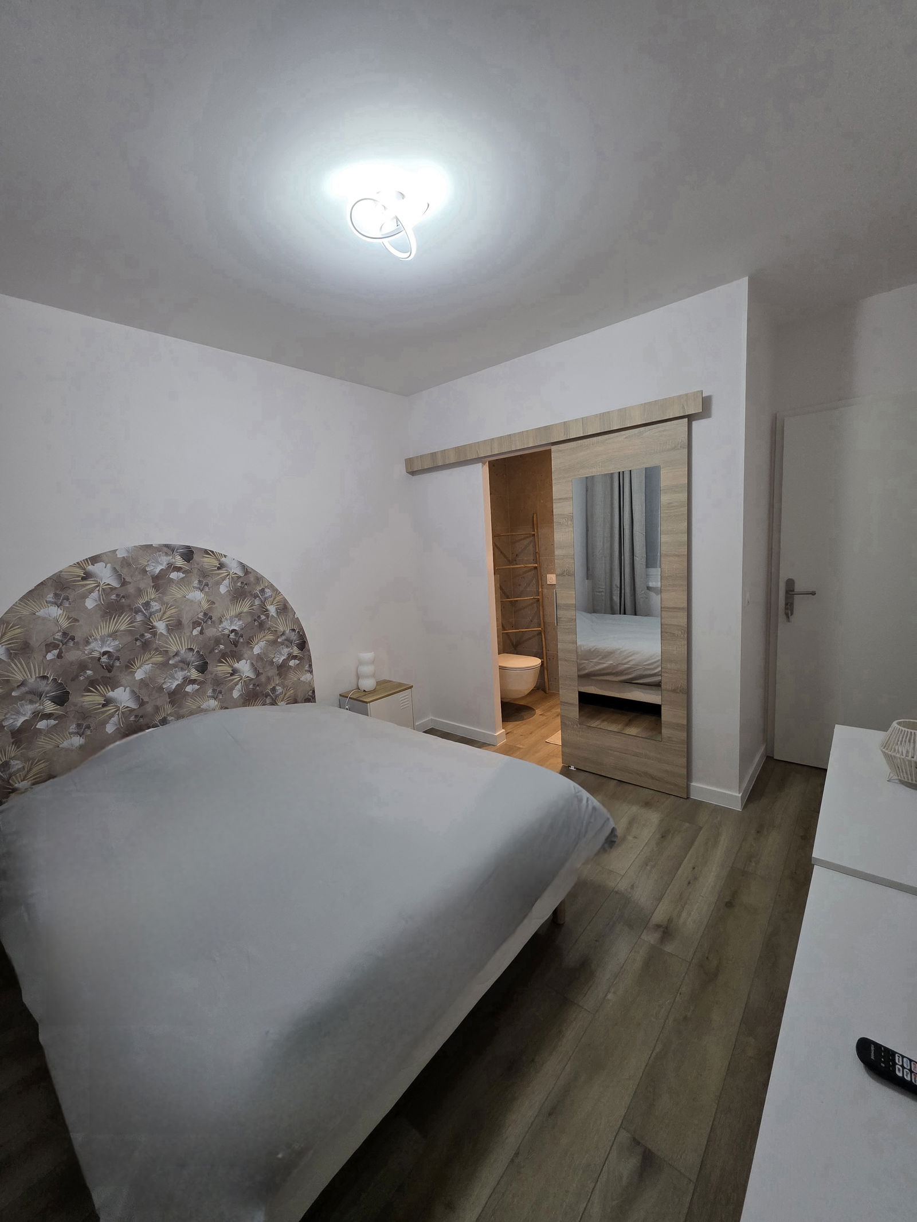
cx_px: 458
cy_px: 611
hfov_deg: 89.9
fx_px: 459
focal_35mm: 13
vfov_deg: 106.2
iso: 200
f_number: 1.9
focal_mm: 2.2
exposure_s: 1/101
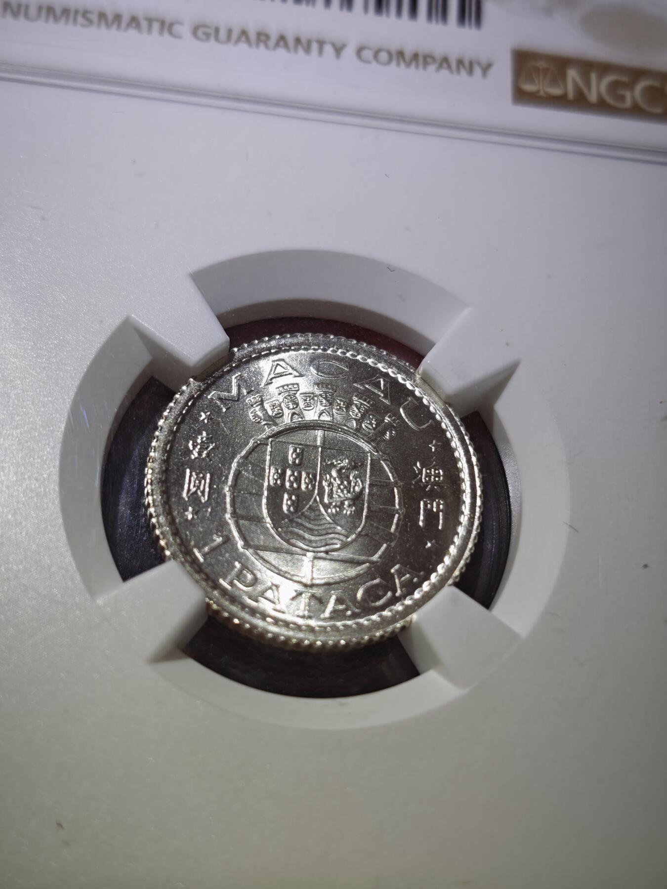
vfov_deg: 38.2
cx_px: 334
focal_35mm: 50
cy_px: 444
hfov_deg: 29.1
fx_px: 1285
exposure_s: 1/100
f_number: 1.63
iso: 50
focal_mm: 5.85
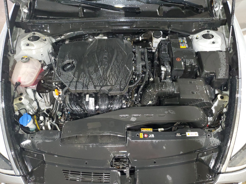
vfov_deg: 53.1
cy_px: 92
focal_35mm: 26
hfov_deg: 67.3
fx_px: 185
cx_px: 123
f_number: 1.5
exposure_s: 1/60.2
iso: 398
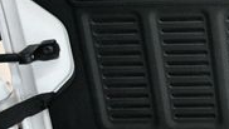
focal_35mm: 125
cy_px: 35
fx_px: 760
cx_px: 385
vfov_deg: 9.7
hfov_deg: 15.3
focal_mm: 23
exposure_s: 1/100
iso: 3200
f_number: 3.8
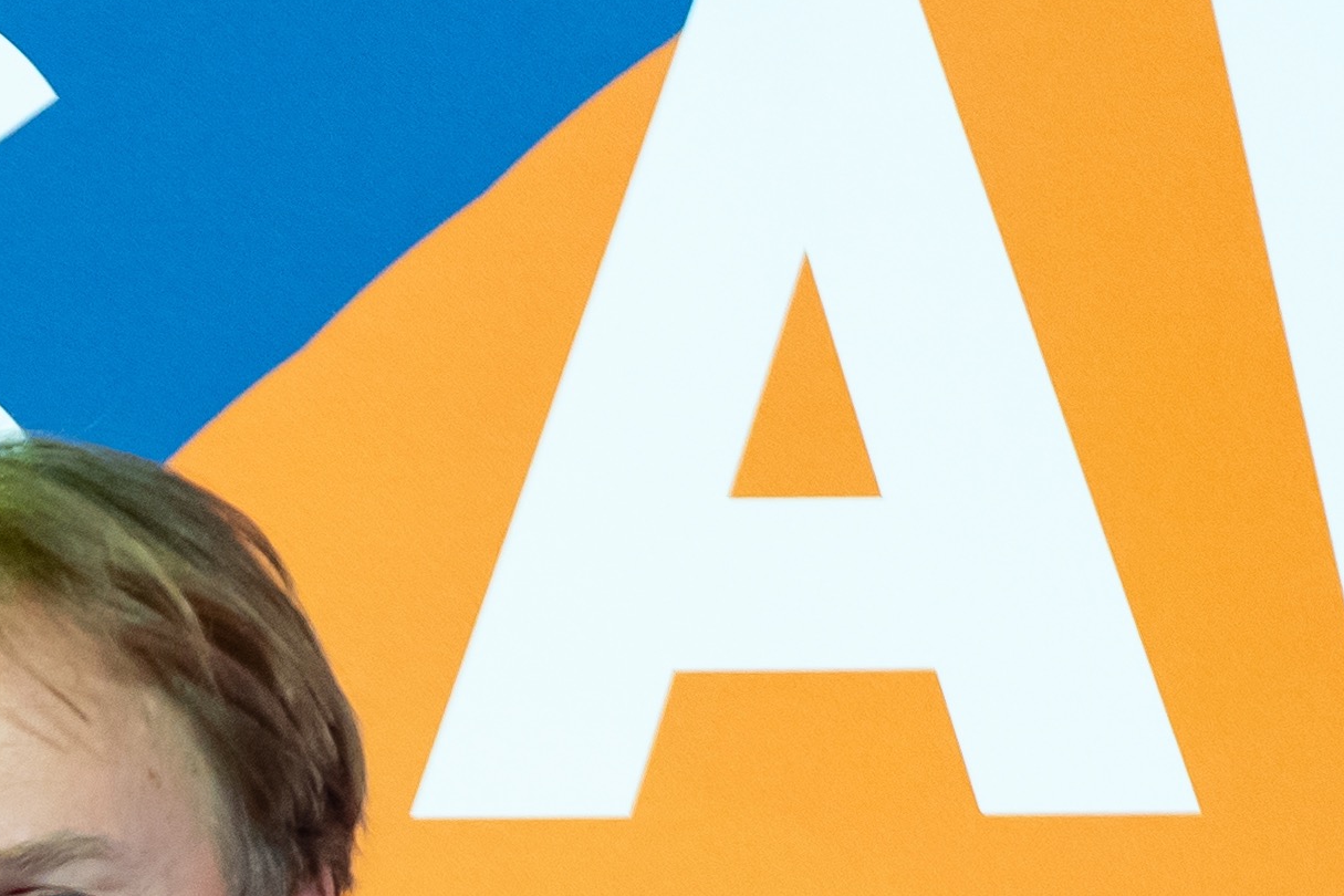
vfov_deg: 2.1
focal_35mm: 647
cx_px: -921
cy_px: 2003
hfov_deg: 3.2
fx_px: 24153
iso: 1600
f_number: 2.8
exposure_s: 1/200
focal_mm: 131
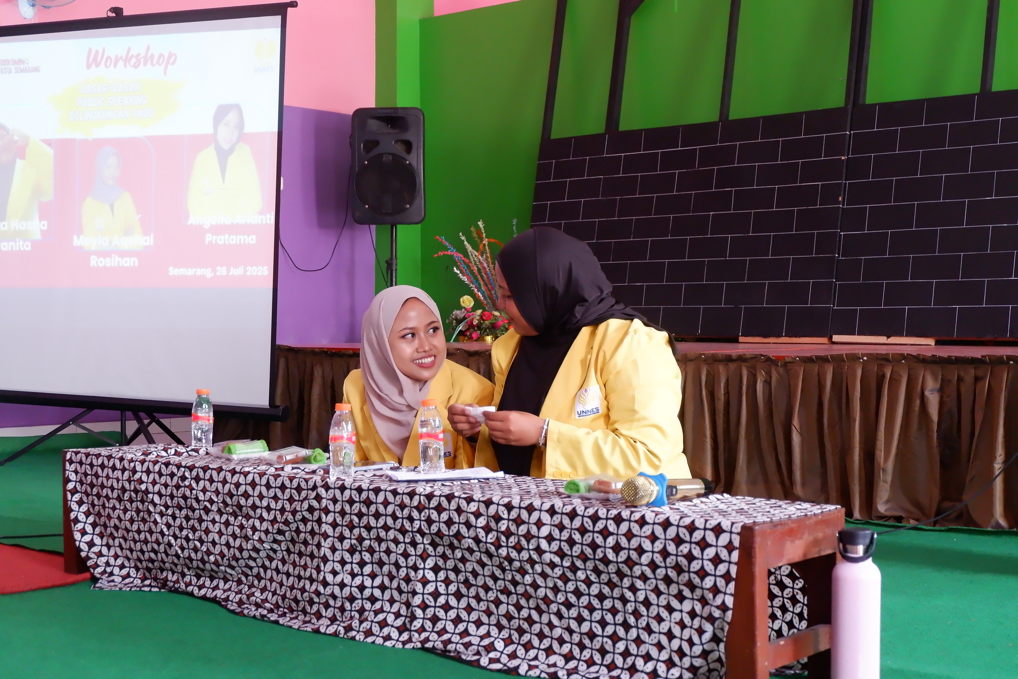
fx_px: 1442
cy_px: 340
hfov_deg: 38.9
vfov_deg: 26.5
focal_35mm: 51
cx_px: 509
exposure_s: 1/70
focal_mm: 34
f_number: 5
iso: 2500
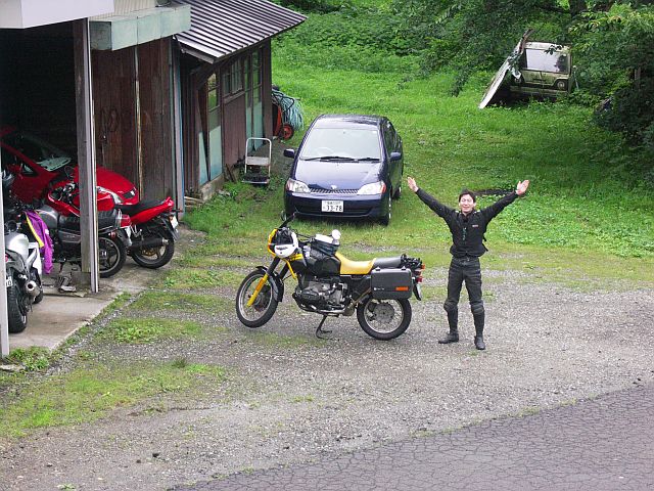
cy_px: 246
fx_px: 1852
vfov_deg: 15.1
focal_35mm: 98
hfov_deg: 20.0
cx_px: 327
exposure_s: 1/250
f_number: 5
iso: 400
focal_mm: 25.4
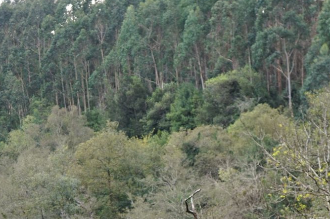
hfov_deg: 17.0
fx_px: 1099
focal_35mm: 120
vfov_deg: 11.1
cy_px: 290
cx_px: 220
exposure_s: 1/160
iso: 400
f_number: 4.5
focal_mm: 40
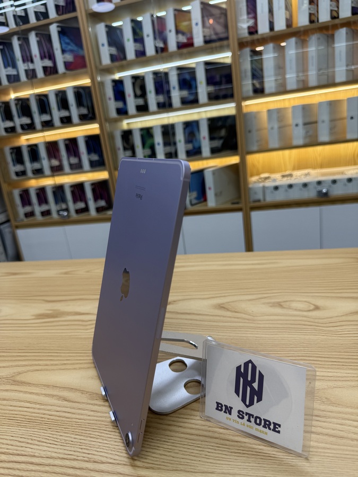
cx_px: 179
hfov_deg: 56.8
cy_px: 238
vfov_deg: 71.6
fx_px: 331
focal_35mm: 24
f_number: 1.78
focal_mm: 6.76
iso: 50
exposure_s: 1/120
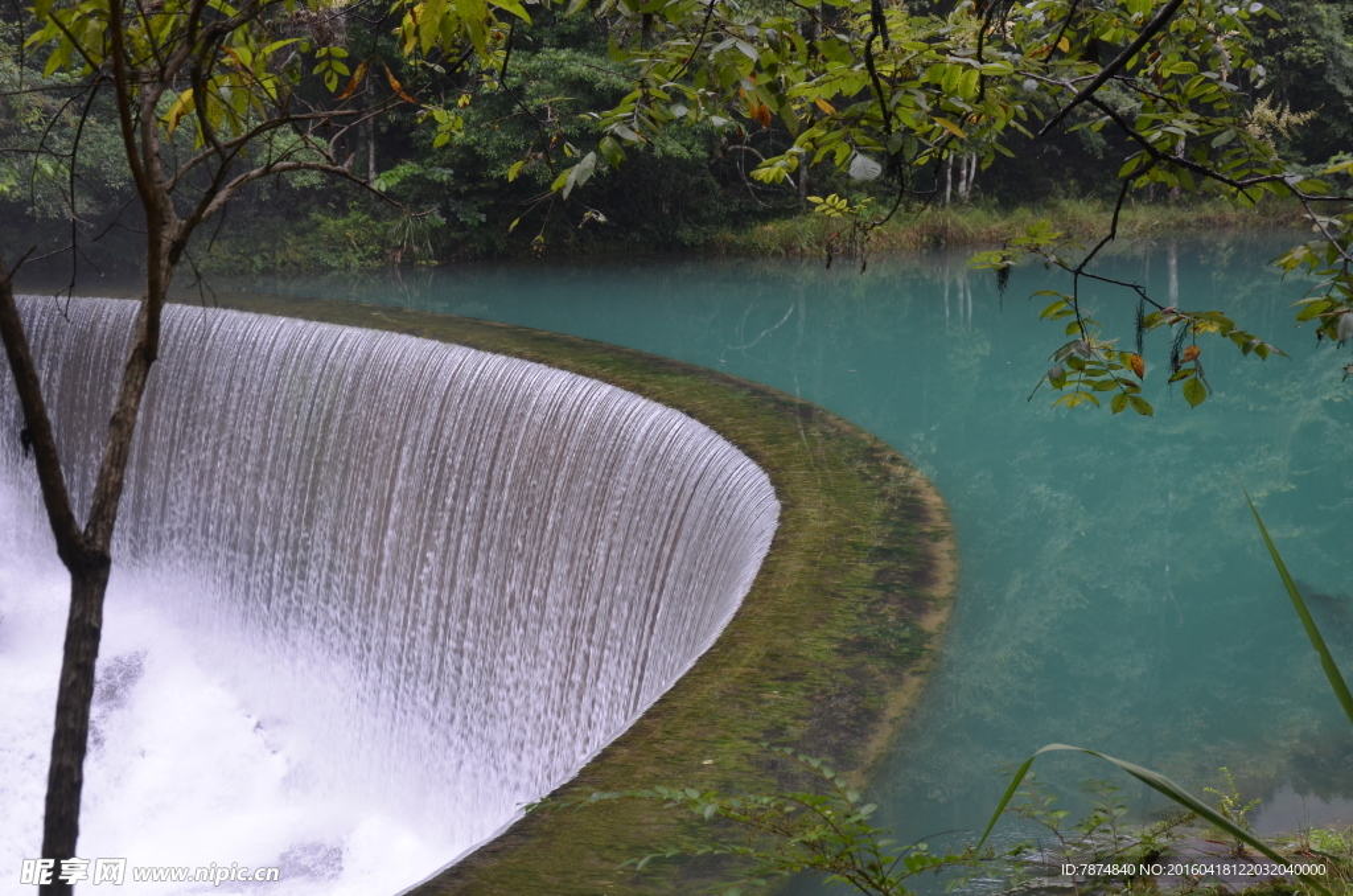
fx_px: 1969
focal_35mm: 52
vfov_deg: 25.6
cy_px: 448
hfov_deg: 37.9
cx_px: 676
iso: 360
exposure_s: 1/125
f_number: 5.6
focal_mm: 35
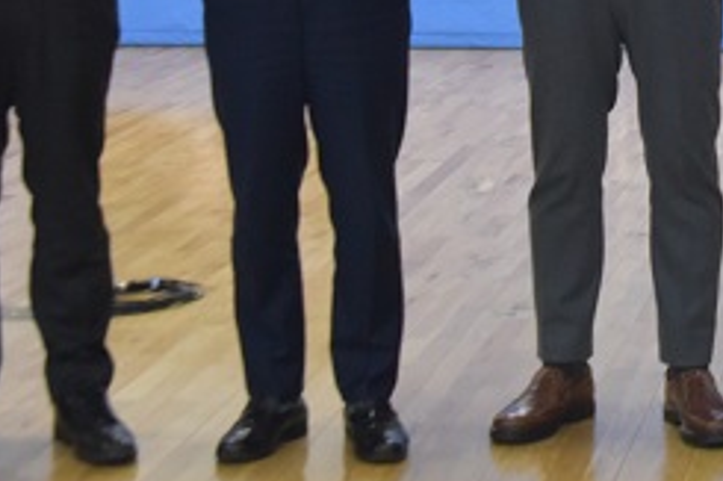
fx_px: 2870
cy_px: -302
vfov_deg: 9.3
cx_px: 930
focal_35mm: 143
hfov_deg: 13.8
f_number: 5.6
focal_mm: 35
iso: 3200
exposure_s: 1/200
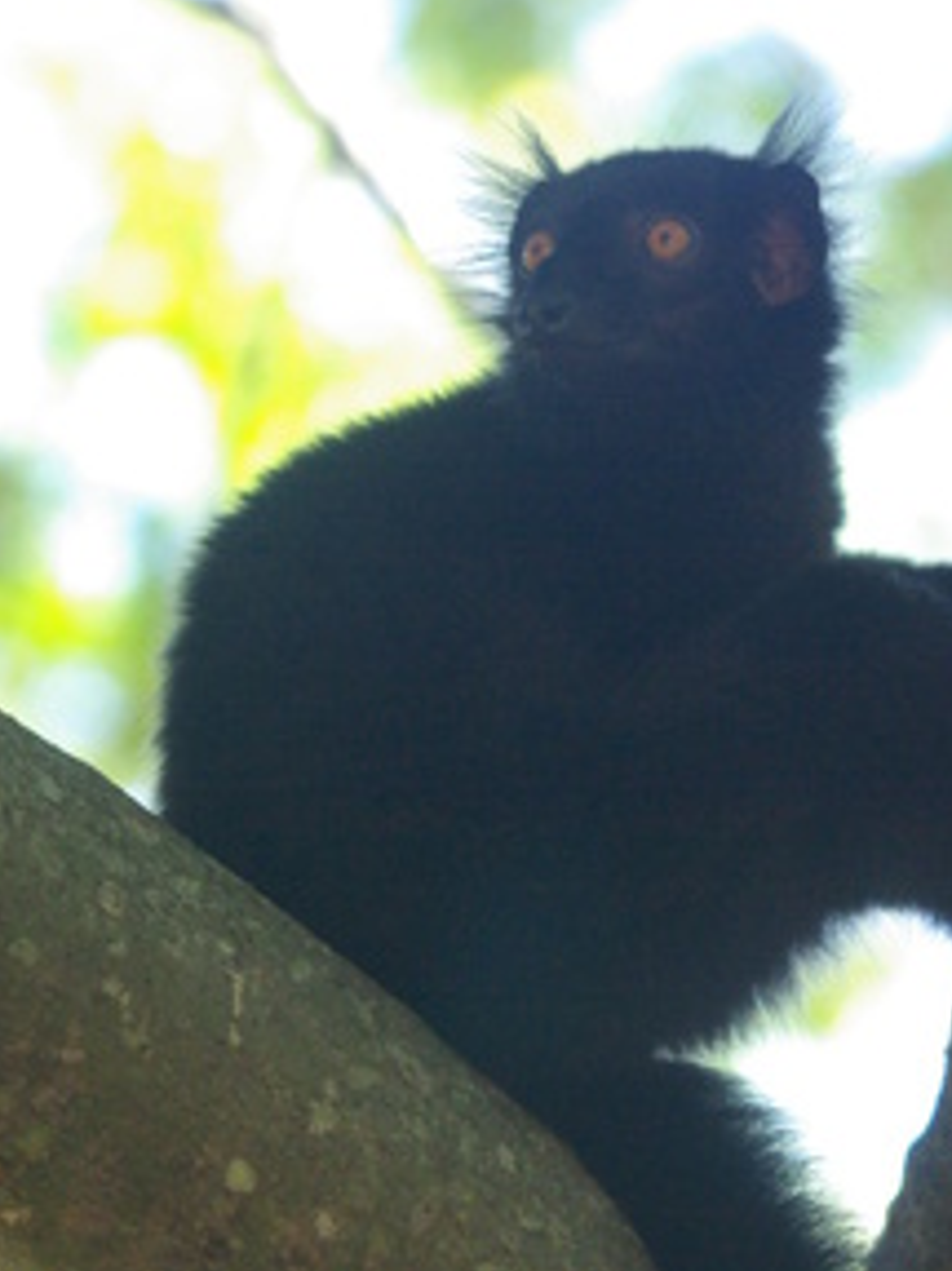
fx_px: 16844
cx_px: 669
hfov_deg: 3.2
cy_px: 983
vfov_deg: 4.3
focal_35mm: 459
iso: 800
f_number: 5.6
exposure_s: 1/180
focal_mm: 190
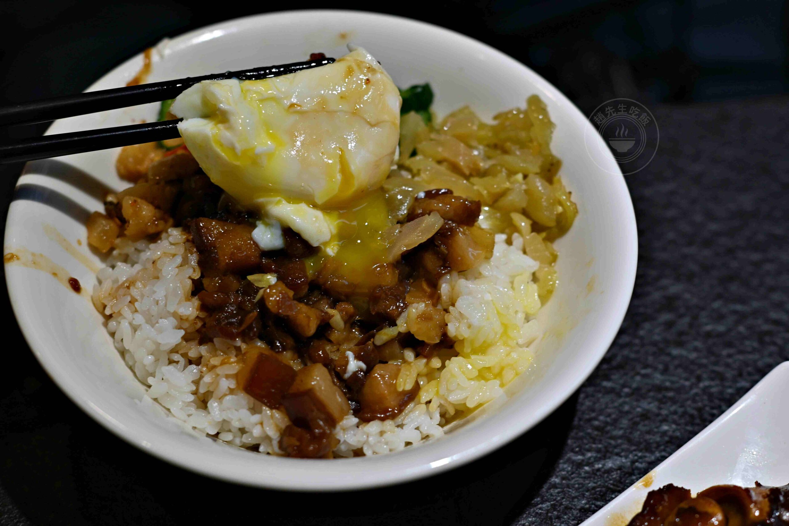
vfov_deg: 18.2
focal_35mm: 75
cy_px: 263
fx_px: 1644
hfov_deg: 27.0
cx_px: 394
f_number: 2.8
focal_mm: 50
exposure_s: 1/200
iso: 100
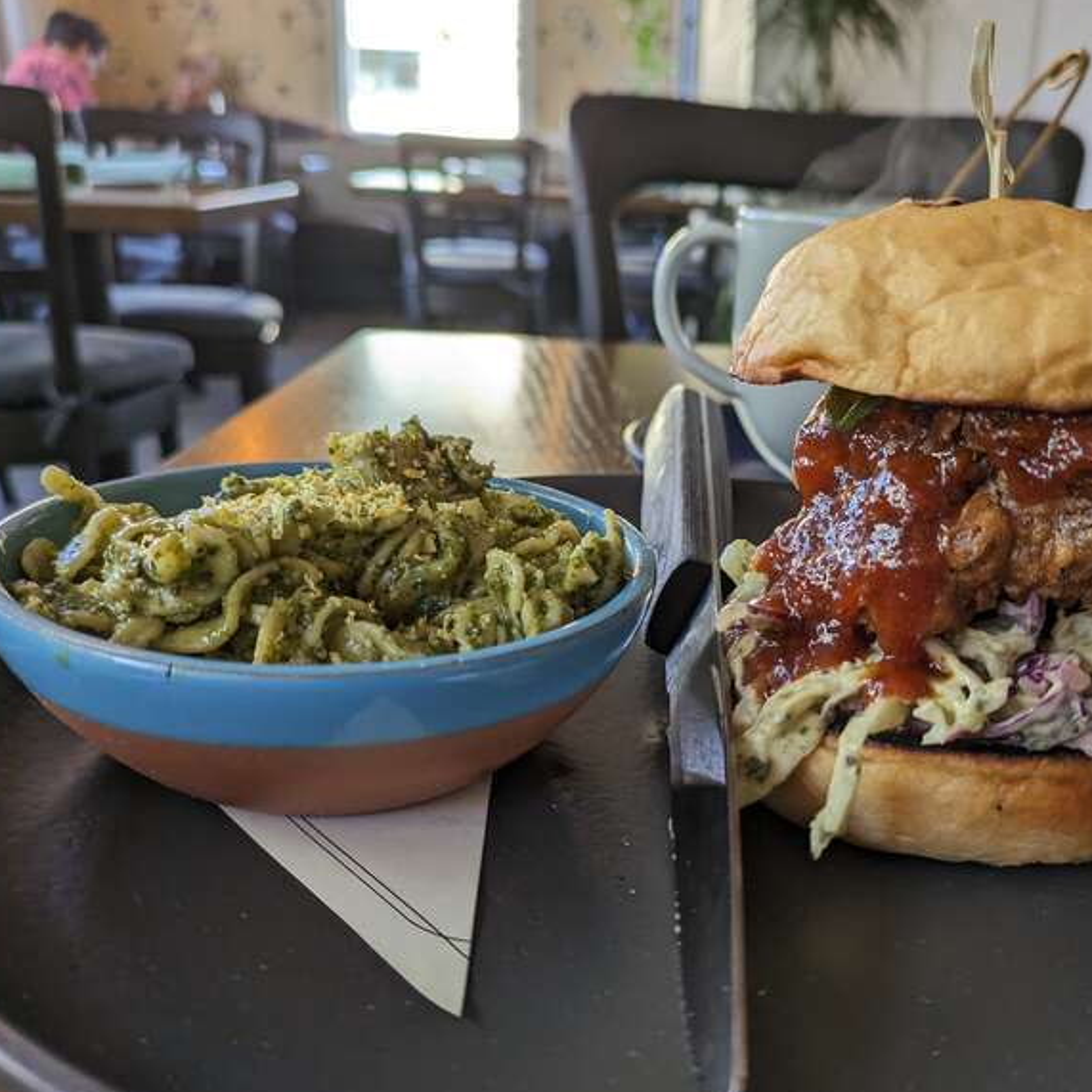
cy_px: 563
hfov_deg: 52.0
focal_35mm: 31
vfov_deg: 52.5
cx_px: 681
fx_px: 1106
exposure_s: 1/60
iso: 57
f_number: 1.89
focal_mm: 5.43
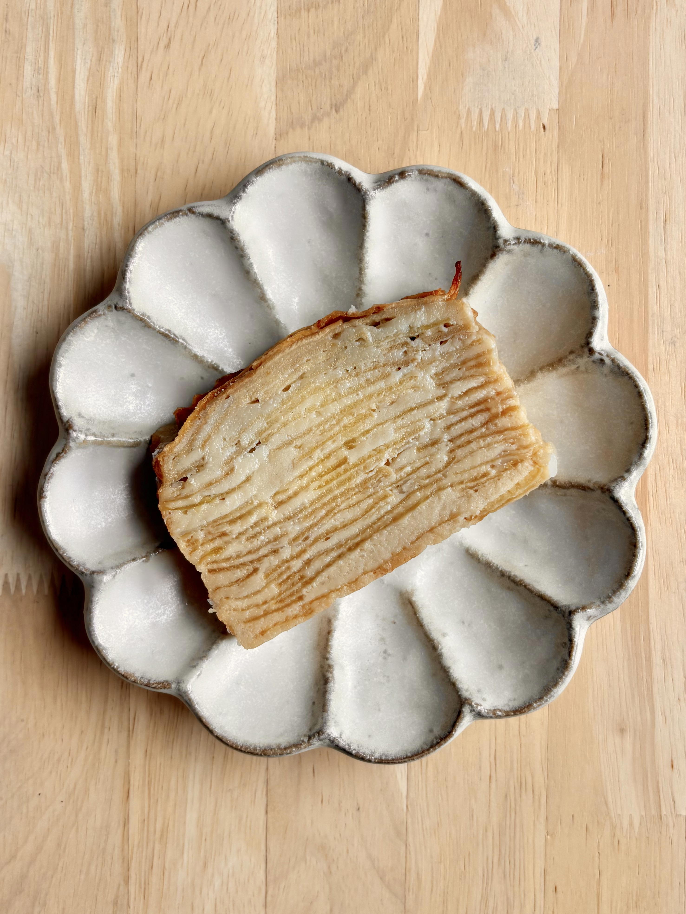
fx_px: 687
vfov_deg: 67.3
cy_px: 457
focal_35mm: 26
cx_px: 343
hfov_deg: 53.1
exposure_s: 1/121
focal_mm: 5.96
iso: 40
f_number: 1.6
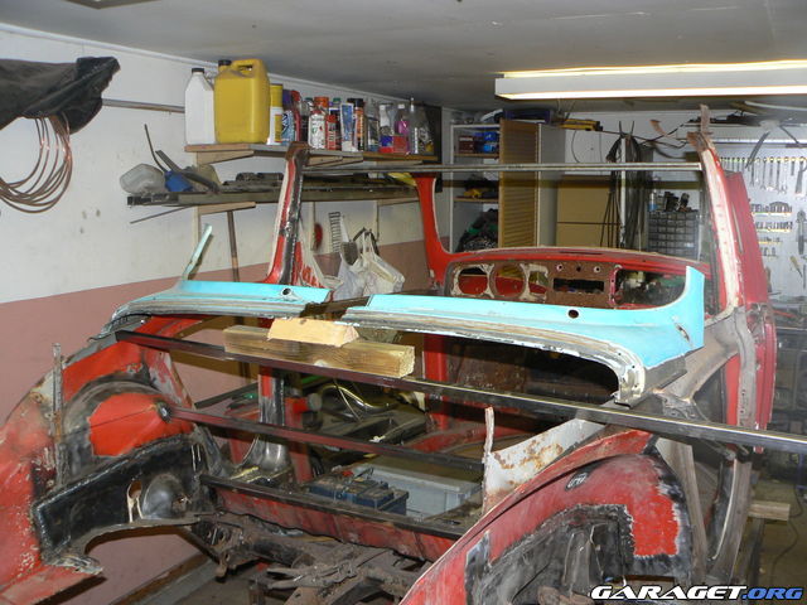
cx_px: 404
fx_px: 839
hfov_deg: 51.4
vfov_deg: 39.7
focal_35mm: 36
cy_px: 302
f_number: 2.8
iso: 125
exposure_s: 1/30
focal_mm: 6
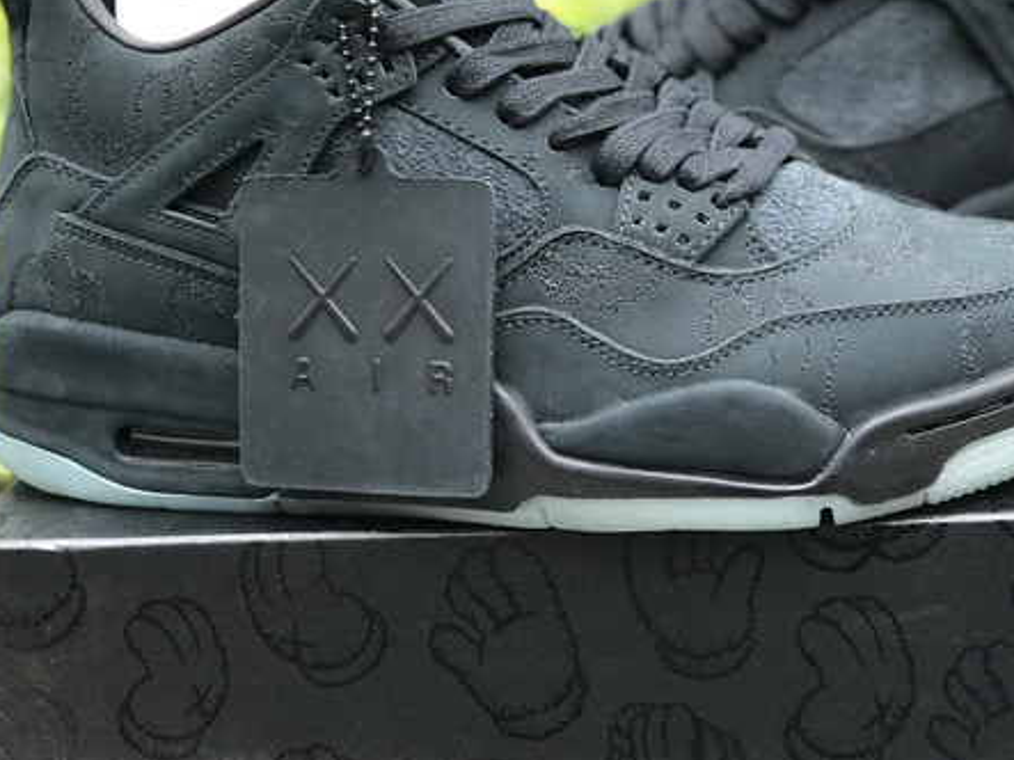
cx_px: 666
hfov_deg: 20.8
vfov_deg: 15.6
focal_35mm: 94
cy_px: 193
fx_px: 2753
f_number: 2.8
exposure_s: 1/50
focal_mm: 6.6
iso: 32
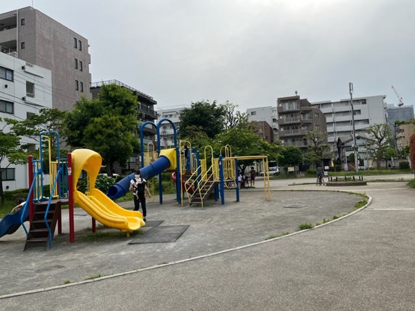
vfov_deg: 53.1
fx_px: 312
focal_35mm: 26
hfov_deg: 67.3
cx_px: 208
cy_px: 156
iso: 50
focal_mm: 5.1
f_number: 1.6
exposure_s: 1/3413
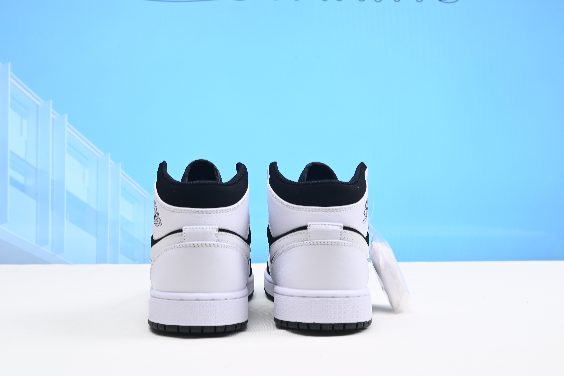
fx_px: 768
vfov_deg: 27.5
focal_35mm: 49
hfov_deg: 40.3
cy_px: 165
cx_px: 270
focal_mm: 40
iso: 100
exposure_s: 1/2
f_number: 16
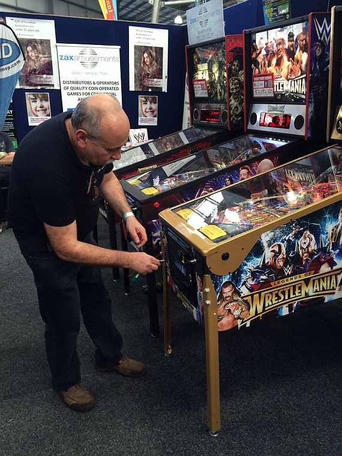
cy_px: 228
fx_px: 382
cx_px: 171
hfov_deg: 48.2
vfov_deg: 61.7
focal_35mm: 29
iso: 40
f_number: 2.2
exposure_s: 1/30
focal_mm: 4.15
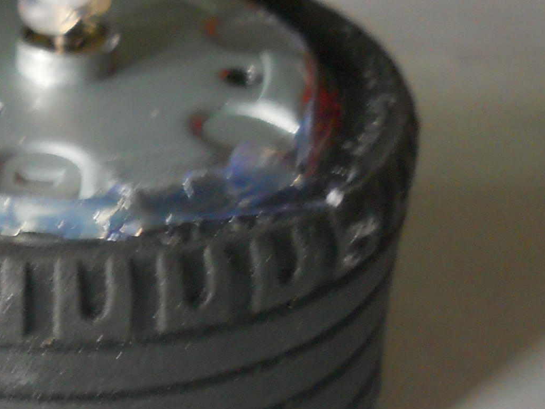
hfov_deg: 14.9
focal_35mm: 130
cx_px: 6
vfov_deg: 11.3
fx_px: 2047
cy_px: 381
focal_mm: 6.72
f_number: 3.1
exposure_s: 1/30
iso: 320
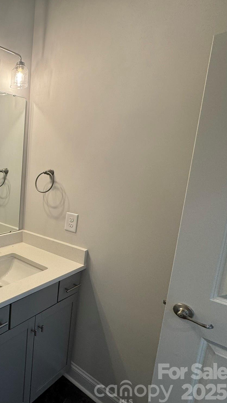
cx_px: -30
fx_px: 225
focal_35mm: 21
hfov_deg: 41.2
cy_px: 206
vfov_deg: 83.8
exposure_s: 1/120
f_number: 2.2
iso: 125
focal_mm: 2.22
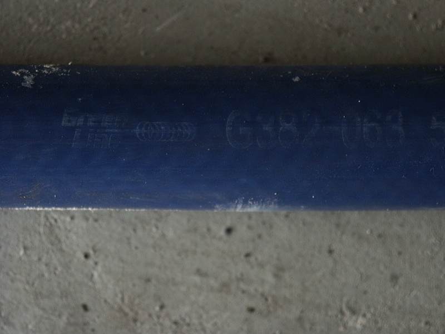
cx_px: 222
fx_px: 2571
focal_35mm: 200
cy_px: 167
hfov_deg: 9.9
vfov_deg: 7.4
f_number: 3.5
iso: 100
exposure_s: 1/30
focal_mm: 50.69
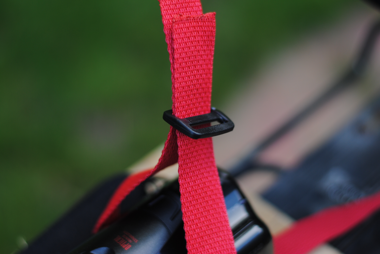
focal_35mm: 75
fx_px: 793
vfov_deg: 18.2
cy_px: 127
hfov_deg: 27.0
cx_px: 190
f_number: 2
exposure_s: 1/250
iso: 100
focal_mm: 50
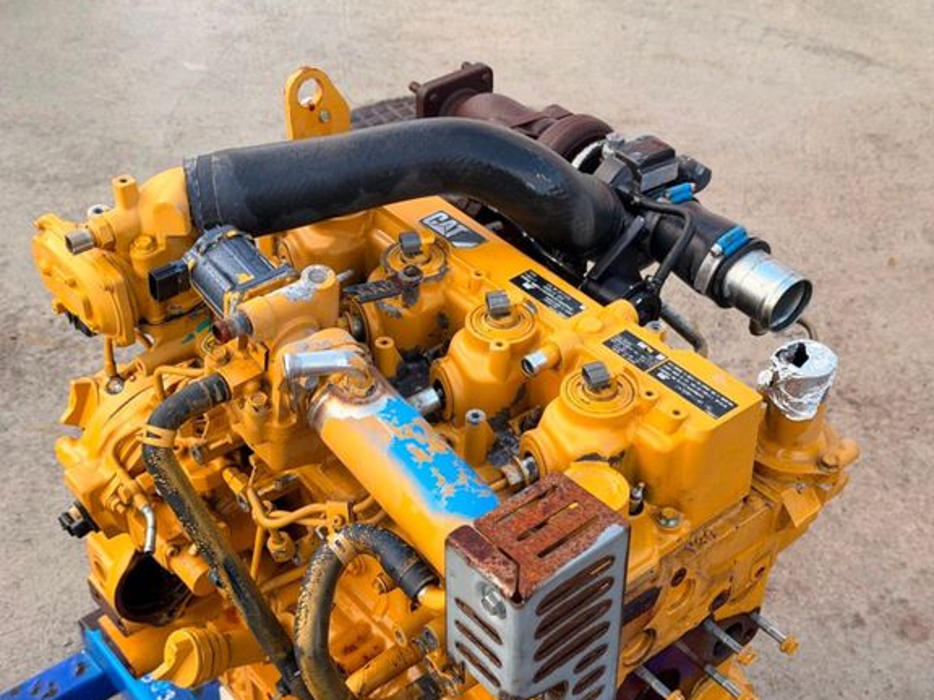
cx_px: 461
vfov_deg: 29.1
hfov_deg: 38.2
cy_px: 360
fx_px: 1349
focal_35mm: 50
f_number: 1.78
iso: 64
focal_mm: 6.76
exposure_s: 1/316
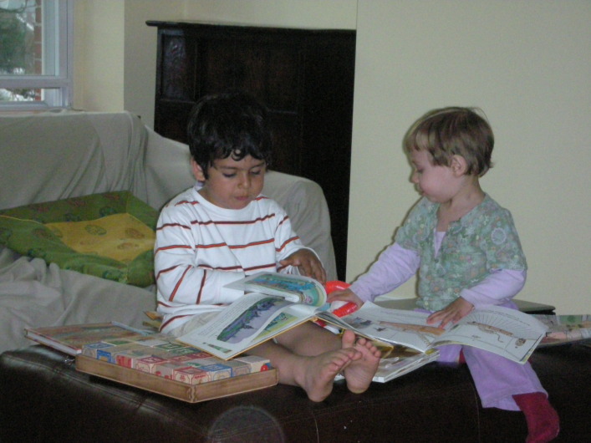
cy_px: 222
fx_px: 1792
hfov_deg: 18.7
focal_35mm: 105
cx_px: 296
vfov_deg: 14.1
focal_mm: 17.4
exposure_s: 1/120
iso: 678
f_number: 5
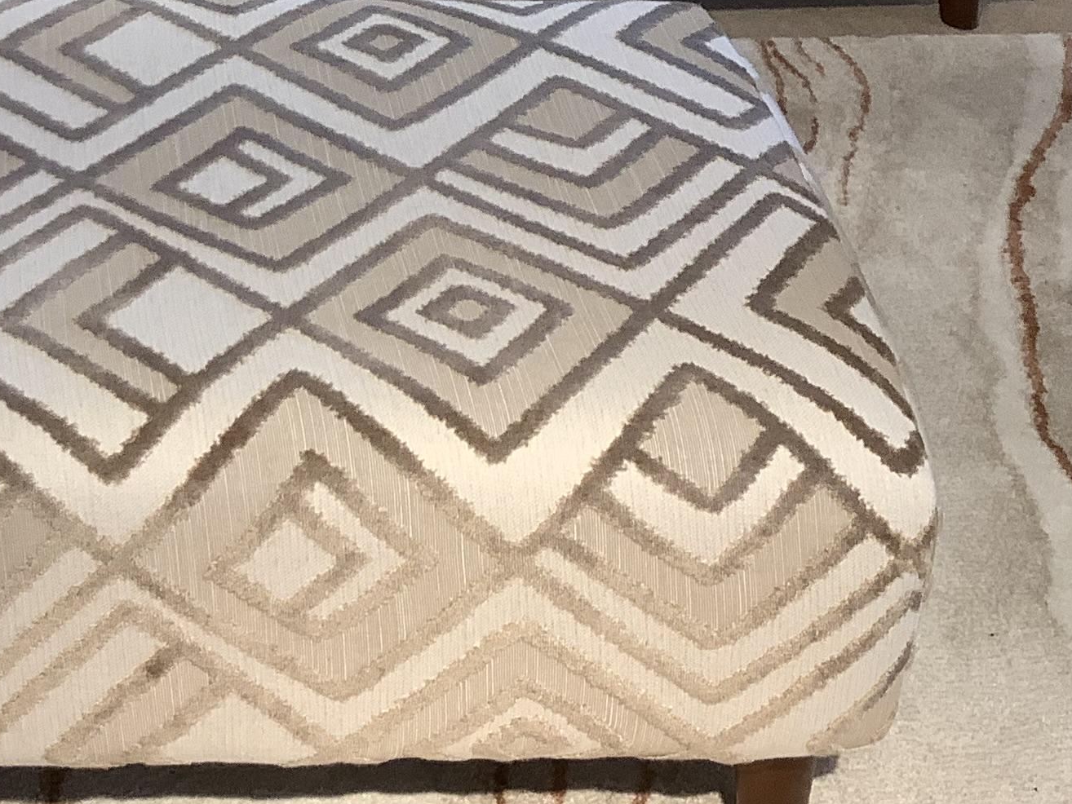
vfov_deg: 18.2
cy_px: -139
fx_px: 2385
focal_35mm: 77
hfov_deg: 24.9
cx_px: 228
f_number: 2.4
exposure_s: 1/50
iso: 50
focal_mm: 3.3
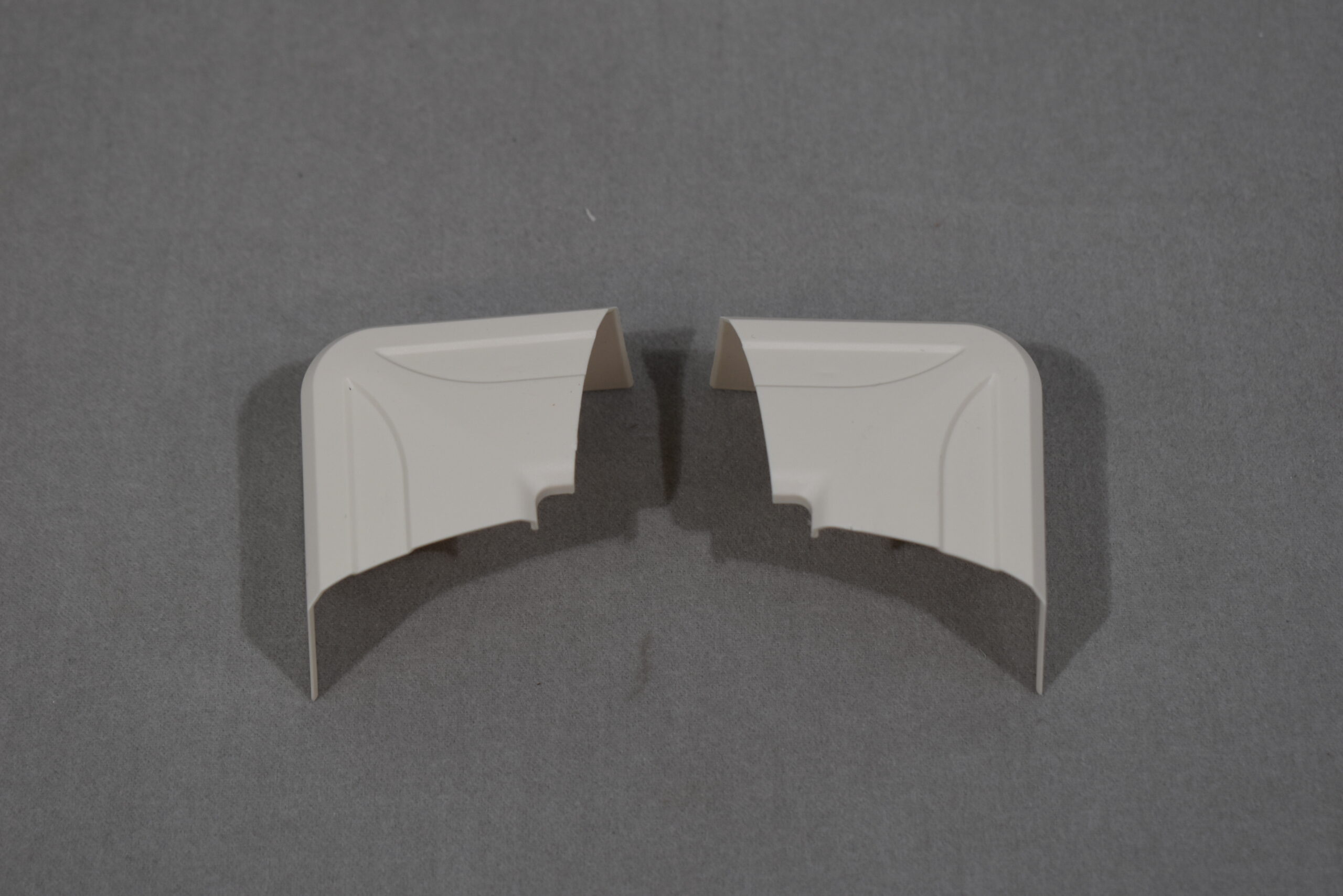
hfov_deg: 24.6
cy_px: 448
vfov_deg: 16.6
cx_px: 672
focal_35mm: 82
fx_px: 3078
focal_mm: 55
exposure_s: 1/125
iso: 280
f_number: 5.6
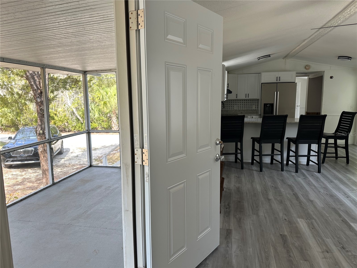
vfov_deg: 56.8
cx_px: 178
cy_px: 134
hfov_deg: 71.6
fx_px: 248
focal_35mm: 24
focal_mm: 6.86
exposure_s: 1/176
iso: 64
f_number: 1.78
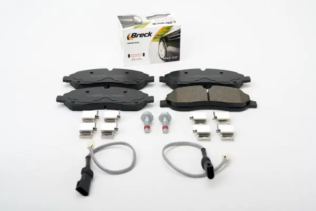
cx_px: 158
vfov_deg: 23.4
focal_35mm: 58
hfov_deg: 34.5
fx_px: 509
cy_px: 106
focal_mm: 58
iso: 64
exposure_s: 1/160
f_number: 10
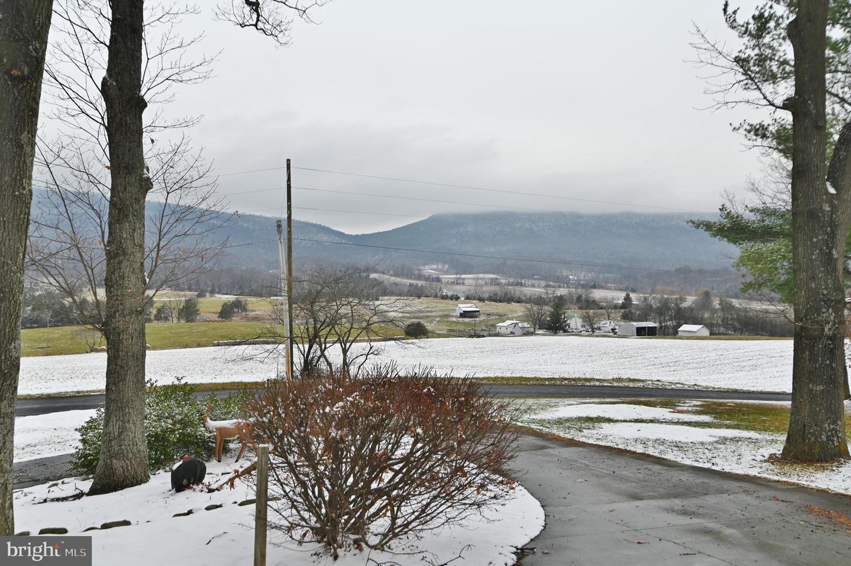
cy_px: 283
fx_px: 661
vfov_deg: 46.3
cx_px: 426
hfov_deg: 65.5
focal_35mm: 28
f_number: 5.6
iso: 100
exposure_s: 1/250
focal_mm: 28
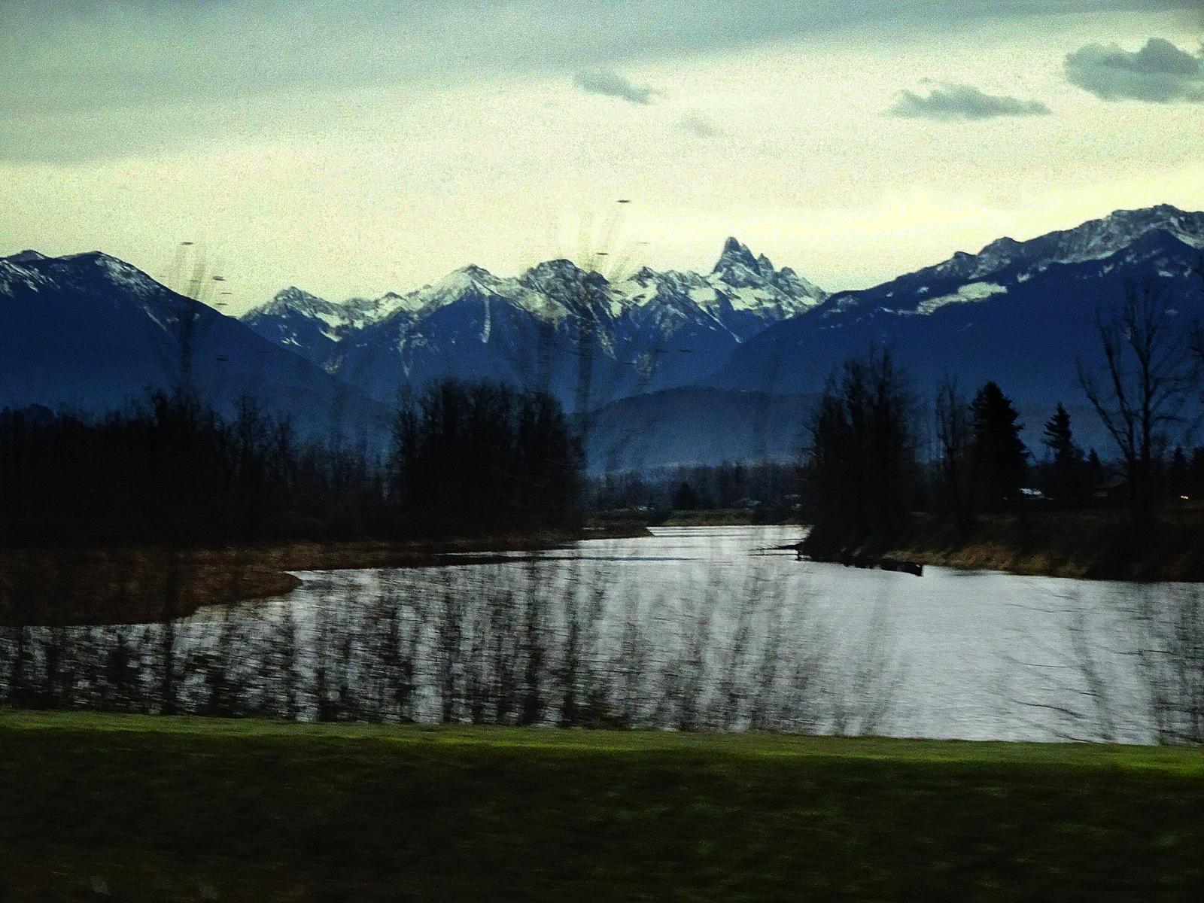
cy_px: 452
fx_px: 5217
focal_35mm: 150
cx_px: 602
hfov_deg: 13.2
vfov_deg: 9.9
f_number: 5.6
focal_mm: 25.66
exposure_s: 1/100
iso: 800
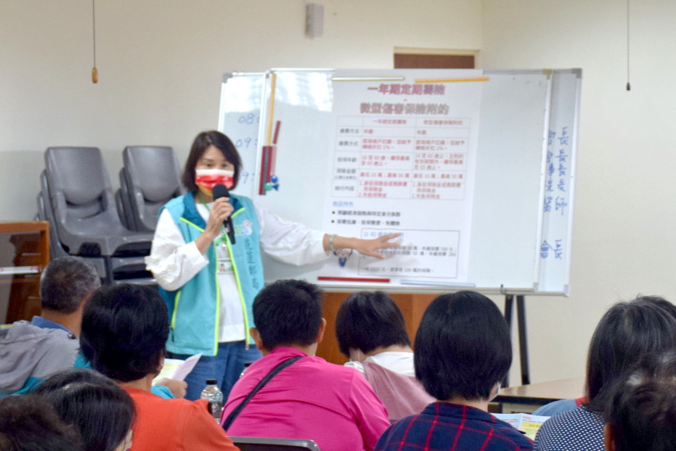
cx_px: 318
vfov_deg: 18.8
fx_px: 1362
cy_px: 222
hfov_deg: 27.9
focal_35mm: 73
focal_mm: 45
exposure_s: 1/60
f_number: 4.5
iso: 500
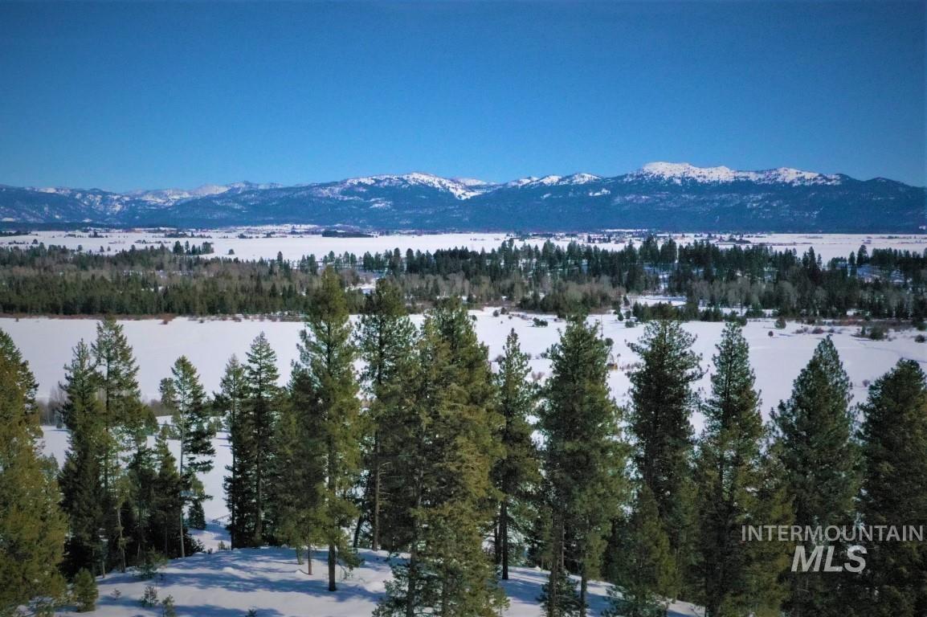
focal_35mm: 28
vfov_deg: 46.4
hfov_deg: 65.5
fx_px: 721
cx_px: 464
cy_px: 308
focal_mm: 10.26
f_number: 7.1
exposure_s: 1/320
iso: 1600
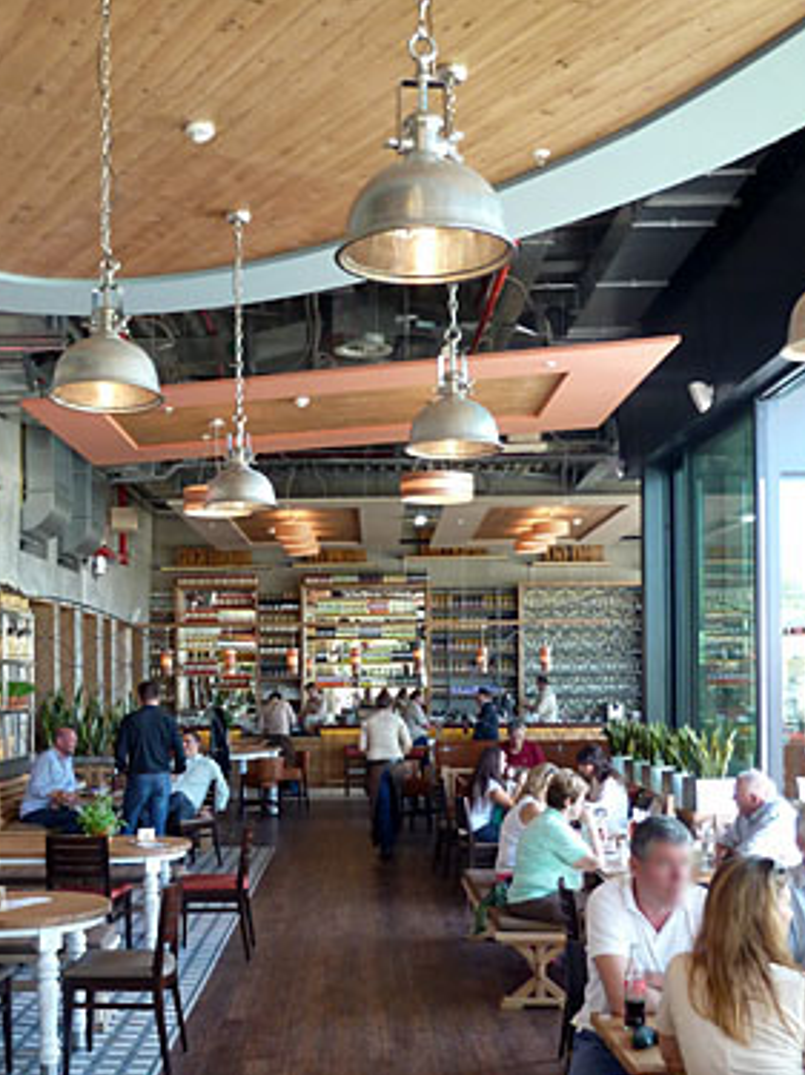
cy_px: 671
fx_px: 1241
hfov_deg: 35.8
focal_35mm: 40
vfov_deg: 46.4
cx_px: 324
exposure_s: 1/30
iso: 125
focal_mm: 4.1
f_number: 3.3
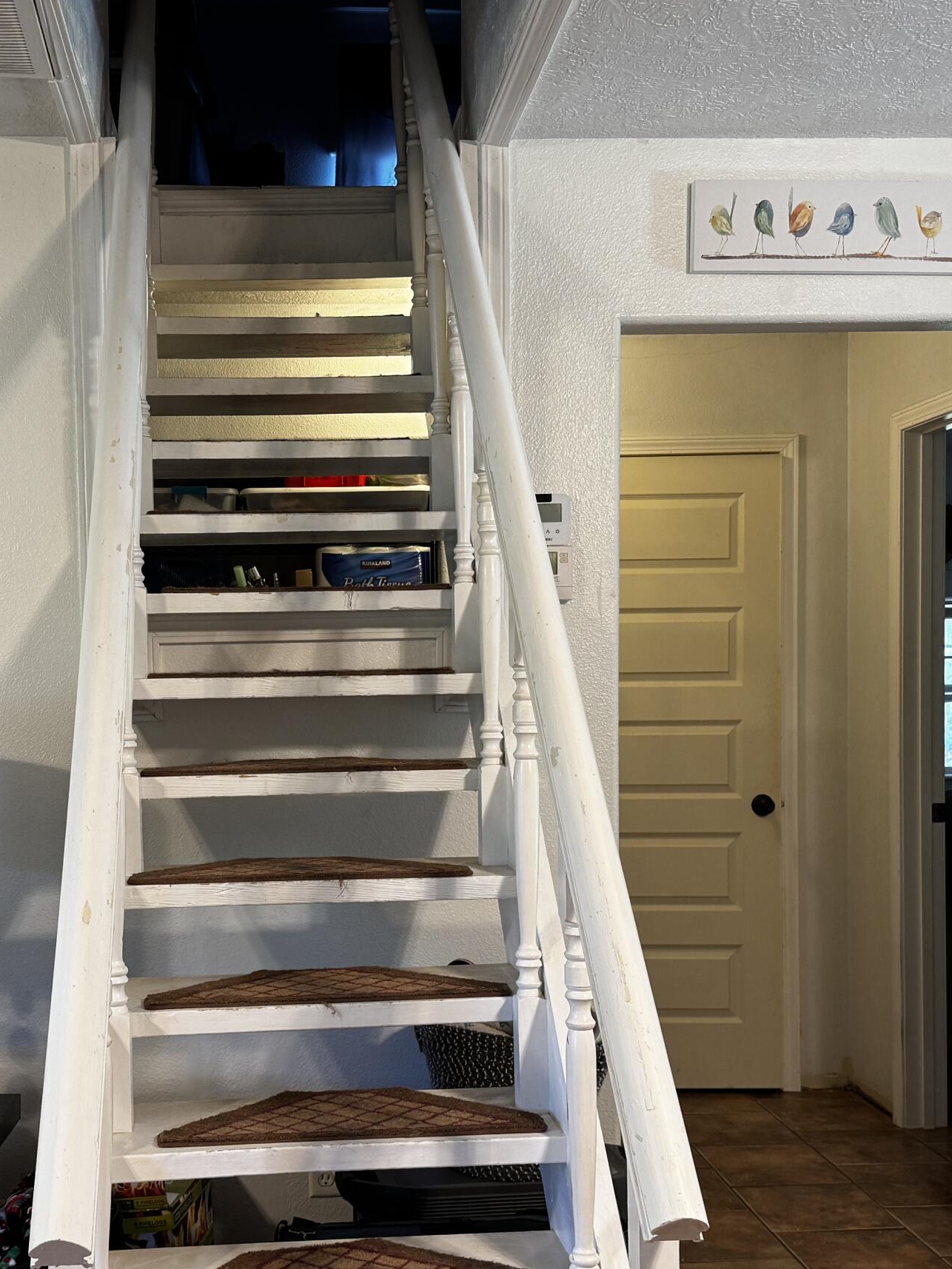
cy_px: 741
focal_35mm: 42
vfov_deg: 44.6
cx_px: 344
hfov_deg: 34.1
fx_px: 1540
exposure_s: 1/60
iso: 160
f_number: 1.78
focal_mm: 6.76
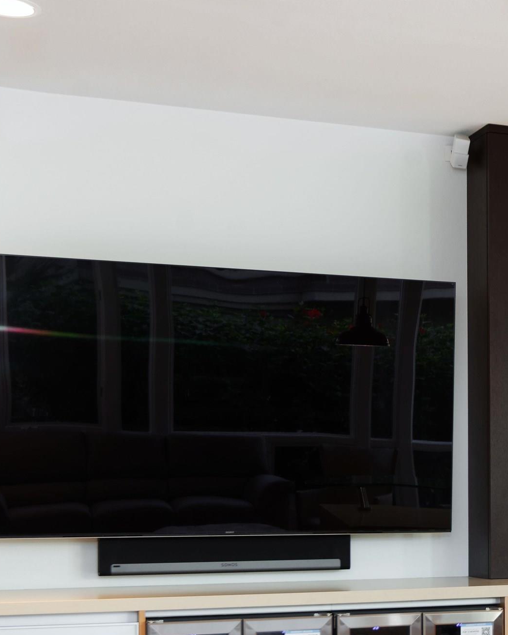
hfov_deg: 18.8
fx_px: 1447
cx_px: 613
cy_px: 494
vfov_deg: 24.4
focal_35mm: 77
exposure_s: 1/20
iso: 250
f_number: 5.6
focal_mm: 35
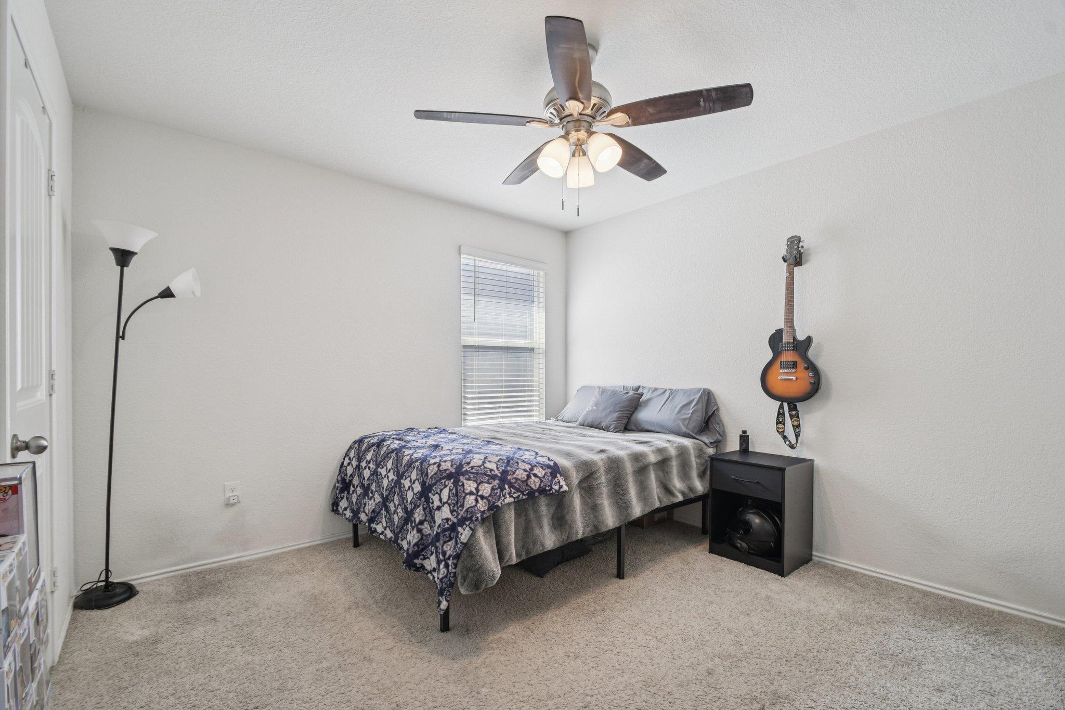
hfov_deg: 100.4
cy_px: 355
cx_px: 532
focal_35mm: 15
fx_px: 444
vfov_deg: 77.3
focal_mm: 10
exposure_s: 1/15
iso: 400
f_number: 8
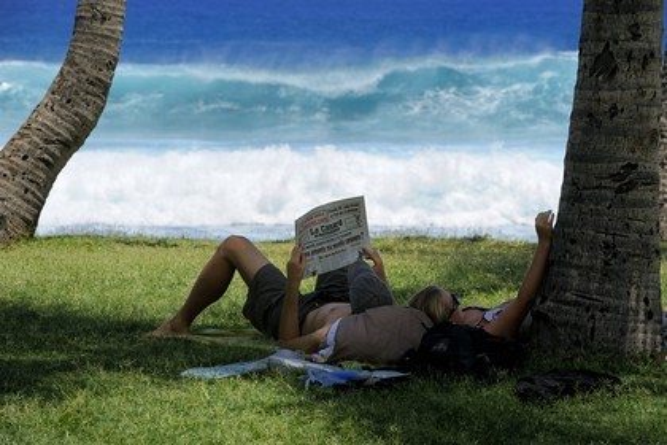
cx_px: 334
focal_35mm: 175
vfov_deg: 7.8
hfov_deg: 11.7
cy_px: 222
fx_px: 3242
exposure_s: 1/400
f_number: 11
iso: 200
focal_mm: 175
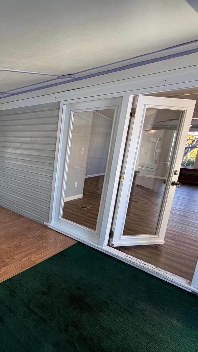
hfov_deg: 43.1
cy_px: 179
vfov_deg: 83.8
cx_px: -14
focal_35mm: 21
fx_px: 196
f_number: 2.2
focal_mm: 2.22
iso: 125
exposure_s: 1/121
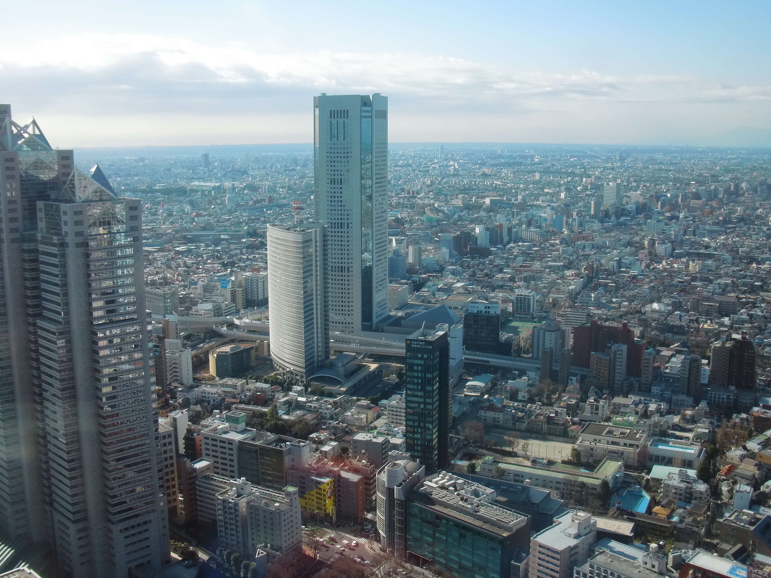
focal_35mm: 38
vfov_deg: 37.7
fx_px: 846
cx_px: 386
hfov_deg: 49.0
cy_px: 289
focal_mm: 6.66
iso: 100
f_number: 3.9
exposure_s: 1/500
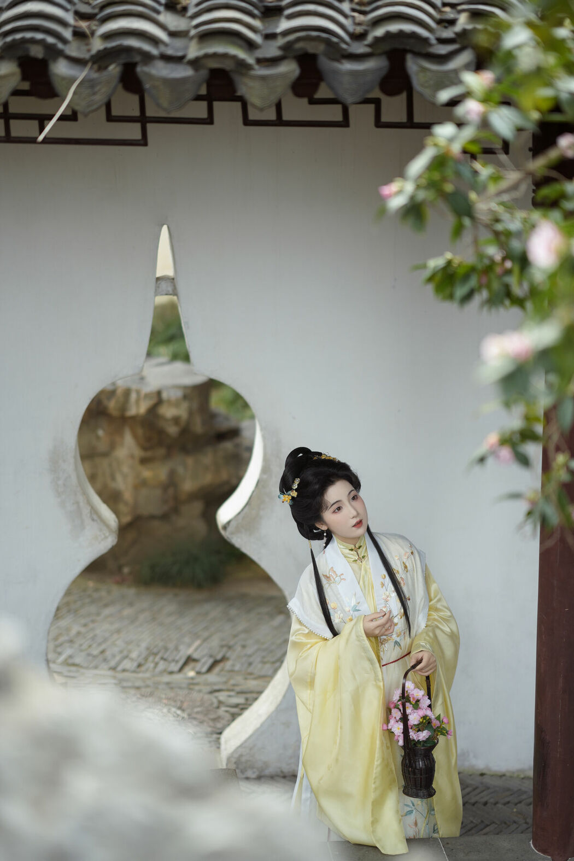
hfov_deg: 16.1
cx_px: 287
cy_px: 430
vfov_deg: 23.9
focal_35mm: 85
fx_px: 2033
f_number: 1.4
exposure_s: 1/250
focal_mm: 85
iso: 100
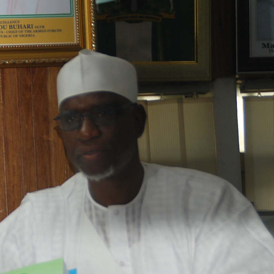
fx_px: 1746
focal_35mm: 195
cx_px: -70
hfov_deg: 8.8
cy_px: 165
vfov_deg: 9.0
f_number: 5
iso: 200
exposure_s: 1/60
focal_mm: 56
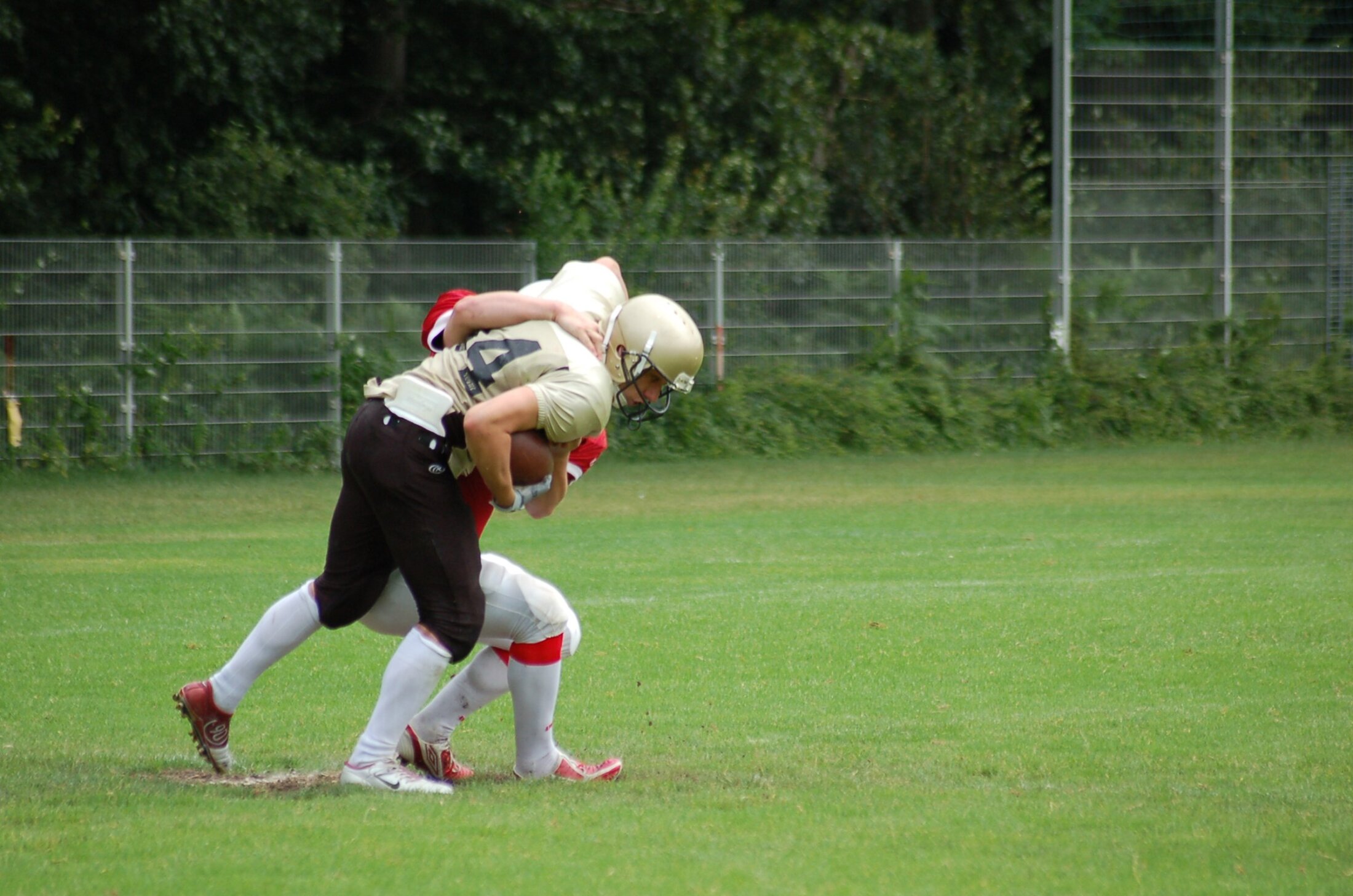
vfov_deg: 4.1
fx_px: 12379
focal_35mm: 330
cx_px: 676
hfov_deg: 6.3
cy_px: 448
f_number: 5.3
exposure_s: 1/1000
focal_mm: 220
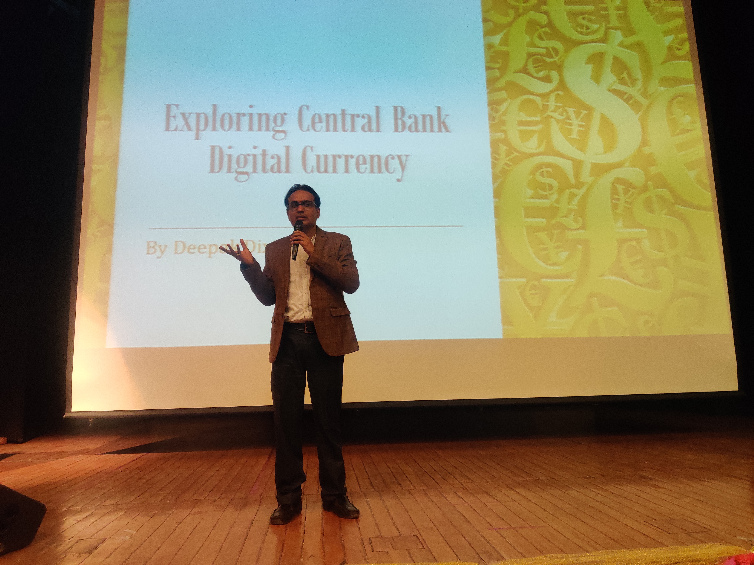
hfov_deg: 65.3
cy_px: 282
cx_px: 377
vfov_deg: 51.4
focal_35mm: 27
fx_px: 588
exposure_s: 1/20
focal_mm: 4.75
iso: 1250
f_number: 1.75
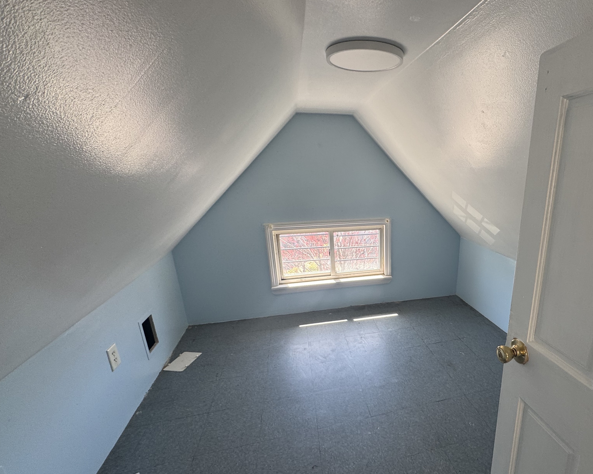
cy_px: 263
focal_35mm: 18
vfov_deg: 73.6
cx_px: 385
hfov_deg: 84.0
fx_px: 316
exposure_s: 1/99
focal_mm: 2.22
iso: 64
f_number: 2.2
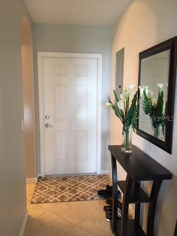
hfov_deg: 48.2
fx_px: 198
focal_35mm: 29
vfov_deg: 61.7
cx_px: 88
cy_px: 118
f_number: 2.2
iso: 200
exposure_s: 1/17
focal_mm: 4.15
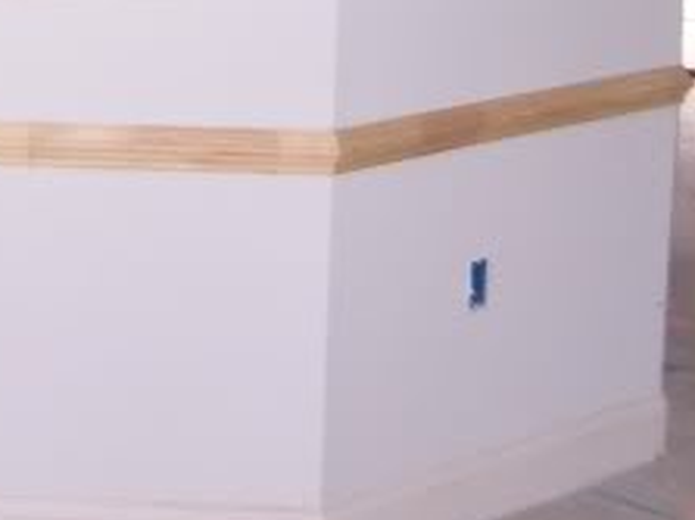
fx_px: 2187
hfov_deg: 17.5
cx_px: -47
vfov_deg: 13.1
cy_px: -162
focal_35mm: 109
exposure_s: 1/90
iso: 80
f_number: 2.8
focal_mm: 6.3
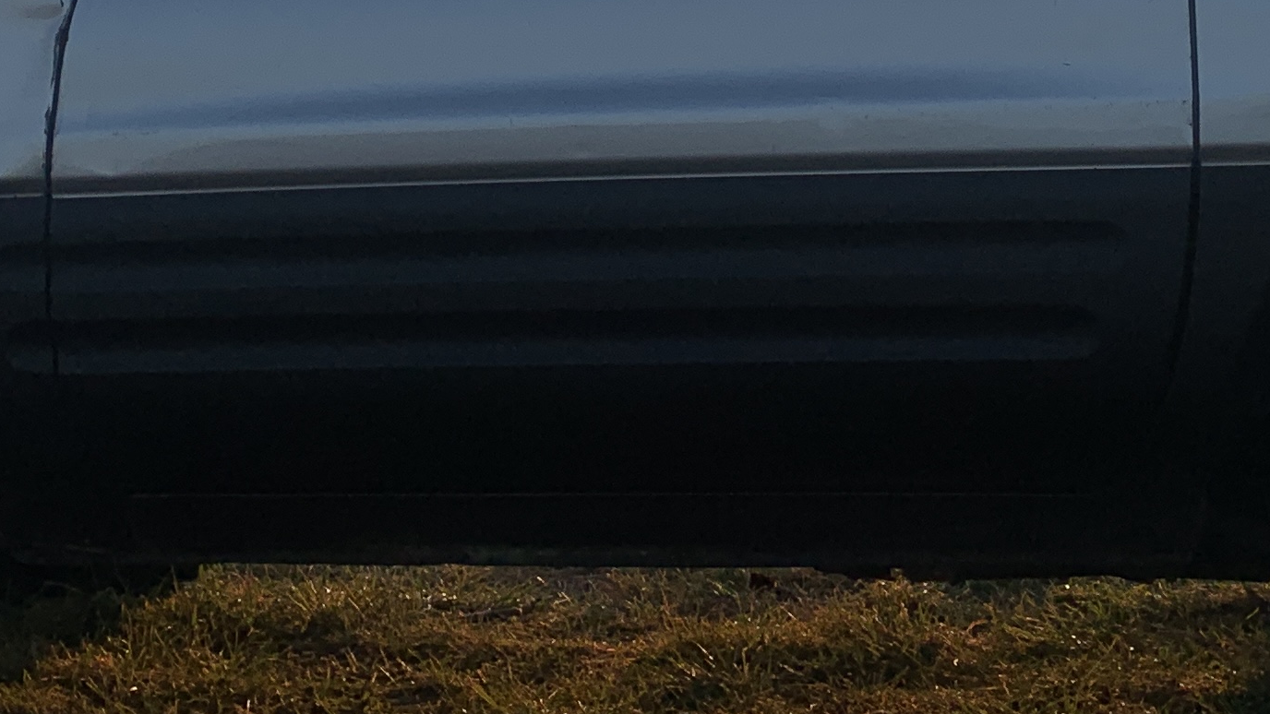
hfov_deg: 25.5
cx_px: 777
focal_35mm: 83
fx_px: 2795
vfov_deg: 13.5
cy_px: -419
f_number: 1.8
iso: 25
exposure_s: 1/1205
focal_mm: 4.25
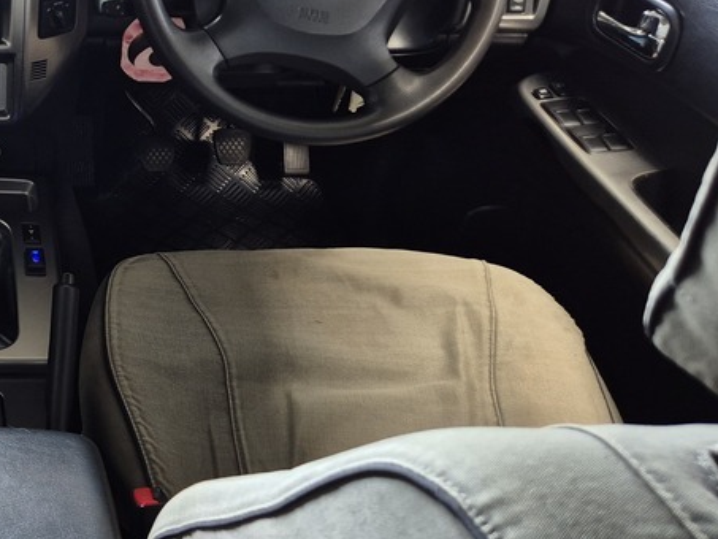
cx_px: -68
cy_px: 86
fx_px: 1079
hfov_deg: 32.5
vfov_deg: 27.3
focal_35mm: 52
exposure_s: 1/100
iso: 250
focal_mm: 5.4
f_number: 1.8
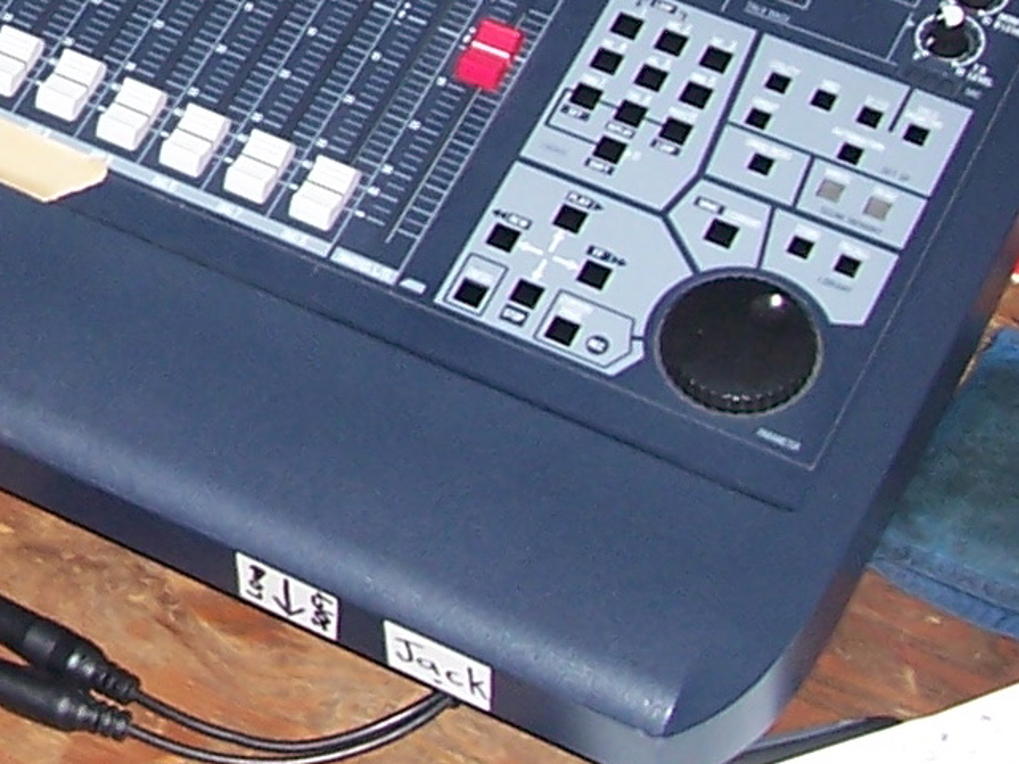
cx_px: 155
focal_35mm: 82
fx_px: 2414
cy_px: -111
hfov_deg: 23.4
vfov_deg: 17.3
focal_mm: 5.6
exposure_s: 1/60
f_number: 2.7
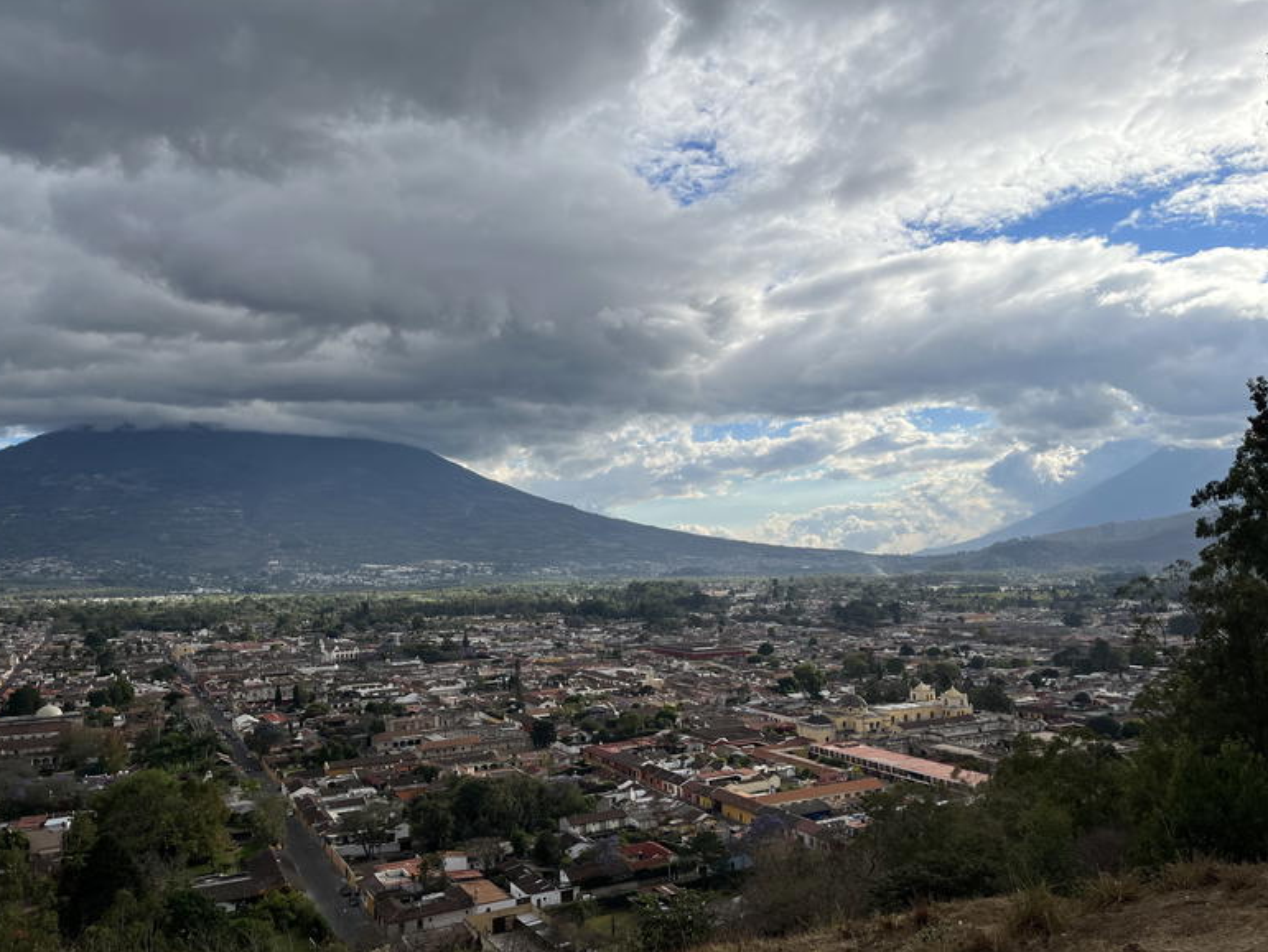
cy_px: 488
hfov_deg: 65.3
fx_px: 989
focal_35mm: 27
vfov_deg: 51.4
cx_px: 637
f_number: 1.6
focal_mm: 5.1
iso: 50
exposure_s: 1/4651
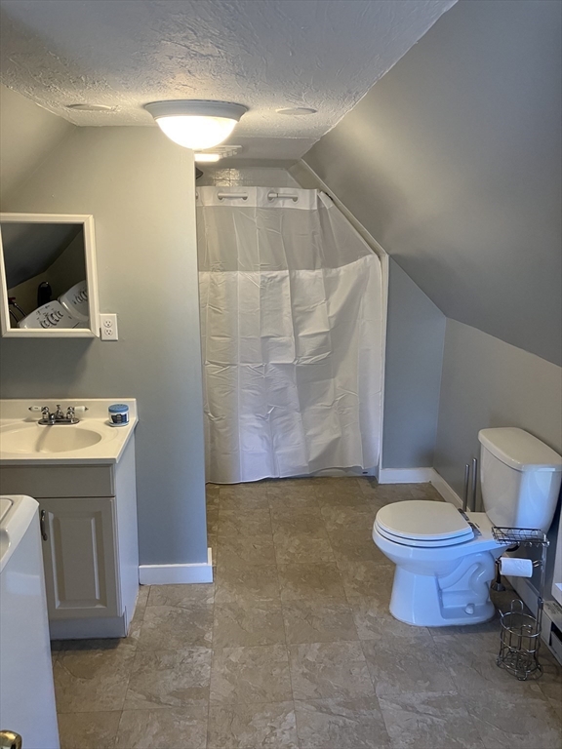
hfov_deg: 49.7
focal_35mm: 28
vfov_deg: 63.4
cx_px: 281
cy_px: 374
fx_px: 606
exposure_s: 1/60
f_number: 1.8
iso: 100
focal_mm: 3.99
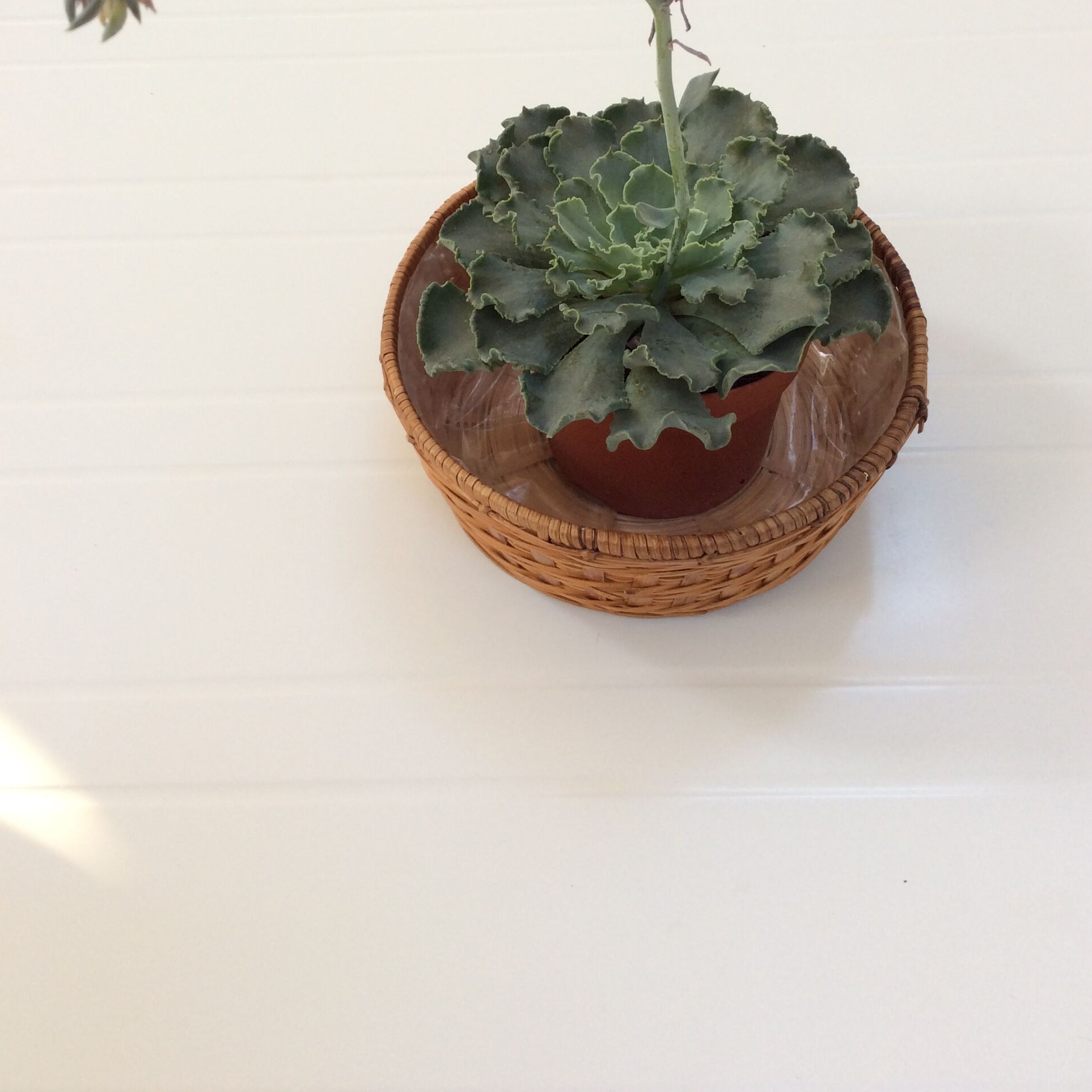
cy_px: 360
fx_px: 1356
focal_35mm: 38
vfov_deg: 43.2
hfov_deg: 43.9
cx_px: 547
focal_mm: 3.3
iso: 32
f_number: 2.4
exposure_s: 1/25
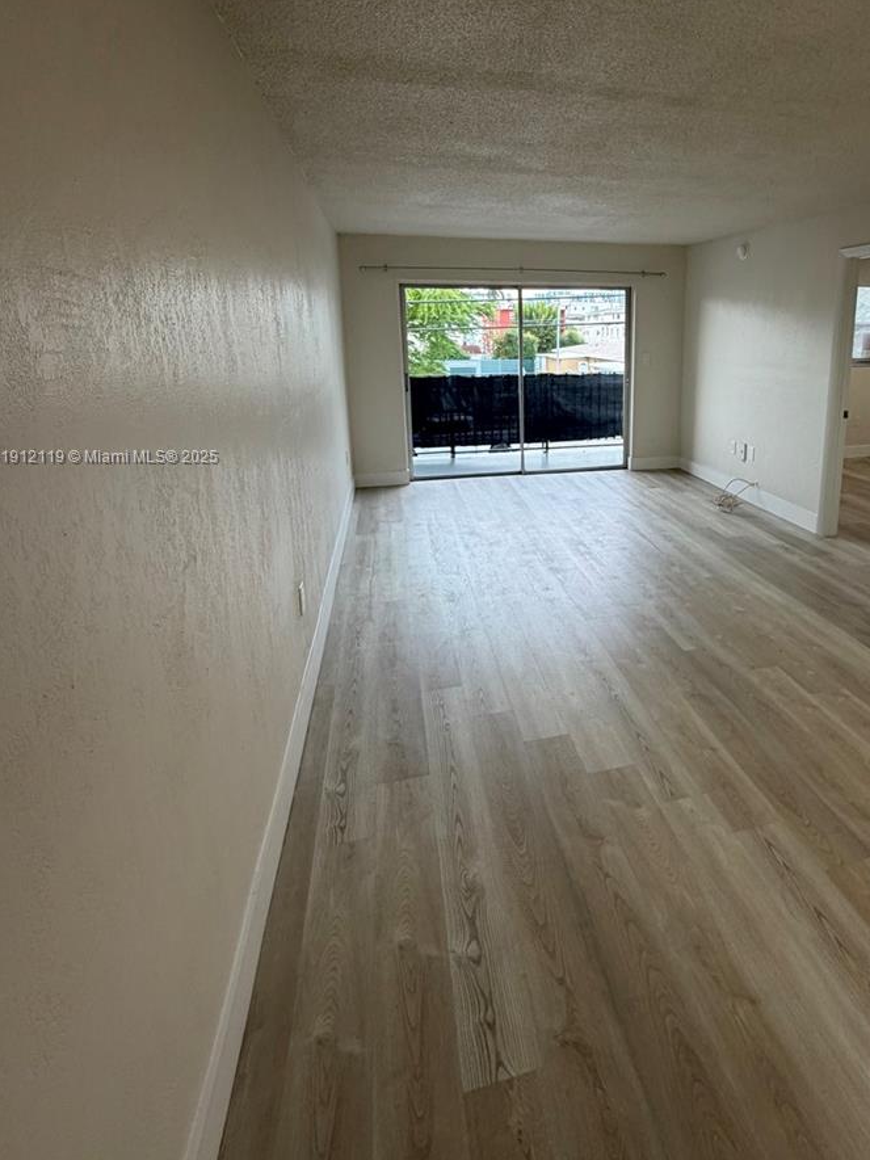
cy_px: 458
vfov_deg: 83.5
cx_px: 568
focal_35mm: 19
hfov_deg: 67.1
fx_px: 637
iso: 160
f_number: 2.2
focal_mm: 2.22
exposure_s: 1/121
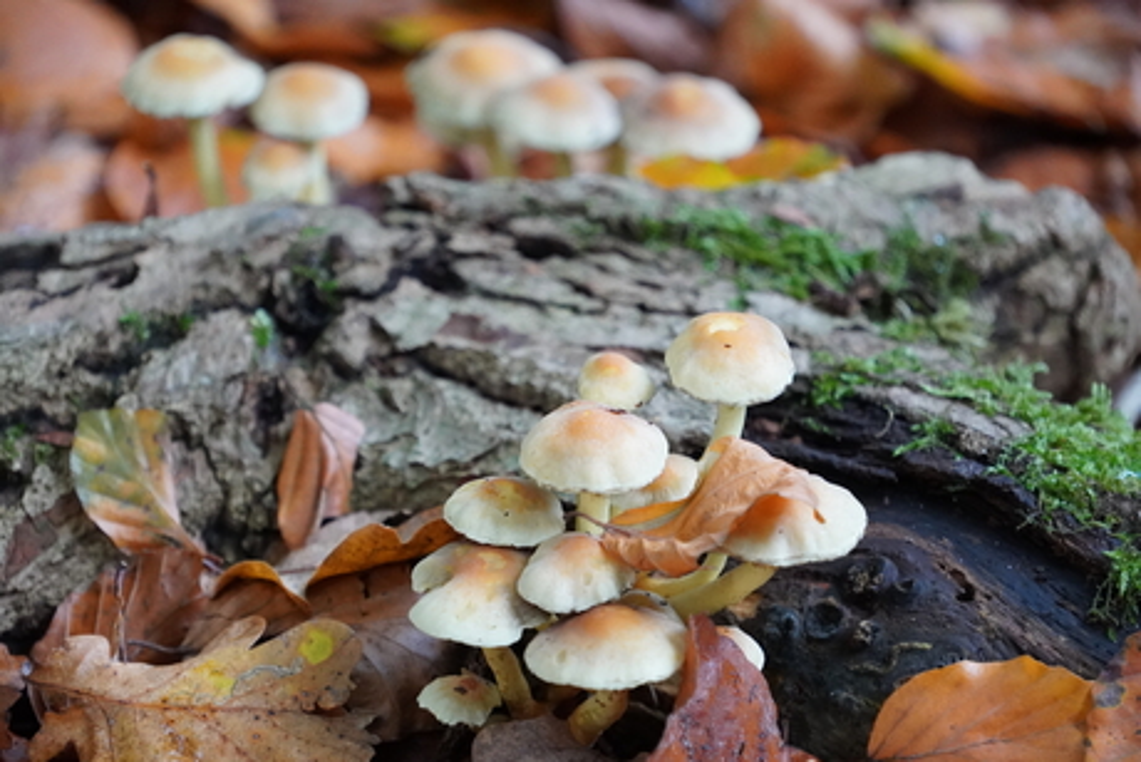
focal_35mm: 159
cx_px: 570
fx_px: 5041
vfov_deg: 8.6
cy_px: 381
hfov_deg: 12.9
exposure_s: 1/200
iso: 4000
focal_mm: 106
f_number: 5.6
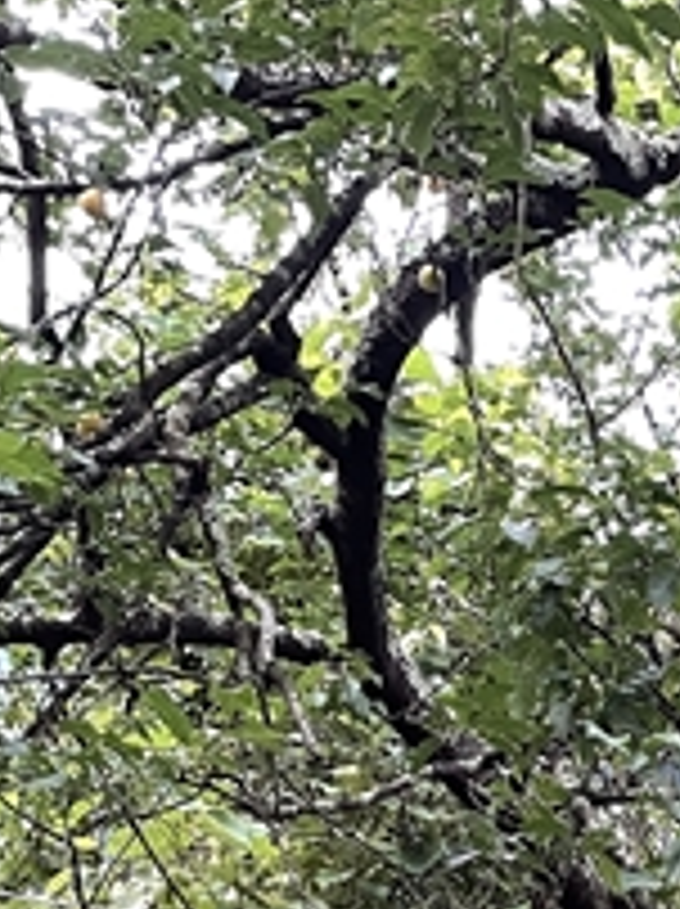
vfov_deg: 16.2
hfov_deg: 13.8
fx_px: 2704
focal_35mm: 103
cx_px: 874
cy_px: 1629
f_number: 1.6
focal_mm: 4.2
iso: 200
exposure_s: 1/50
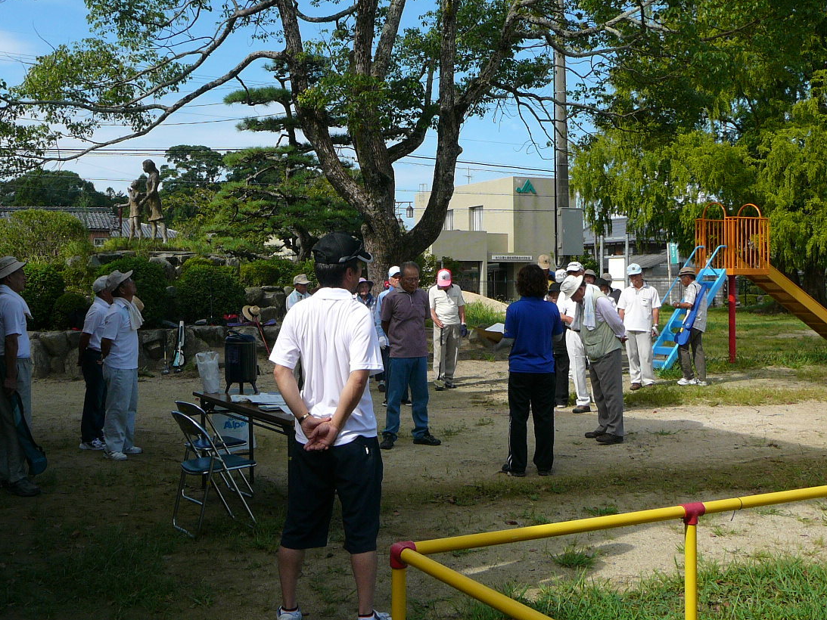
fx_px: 980
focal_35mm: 41
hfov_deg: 45.7
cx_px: 374
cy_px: 268
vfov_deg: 35.1
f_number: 5
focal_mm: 5.2
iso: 80
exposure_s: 1/400
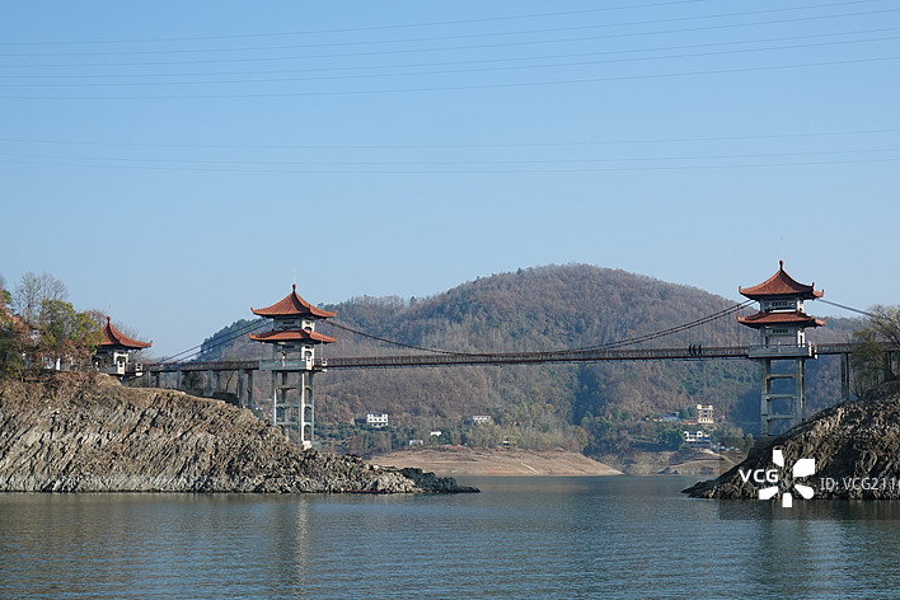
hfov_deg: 32.9
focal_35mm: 61
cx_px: 494
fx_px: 1525
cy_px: 321
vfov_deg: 22.3
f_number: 4
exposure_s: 1/800
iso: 125
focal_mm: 19.84
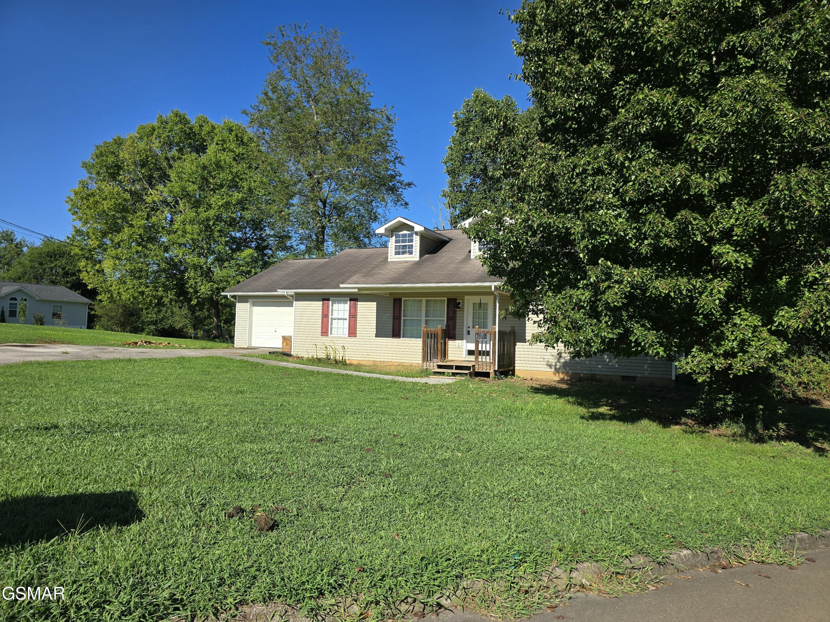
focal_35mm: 23
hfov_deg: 73.9
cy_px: 311
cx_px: 415
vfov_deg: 58.9
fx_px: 551
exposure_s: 1/758
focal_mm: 6.3
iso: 12
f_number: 1.7
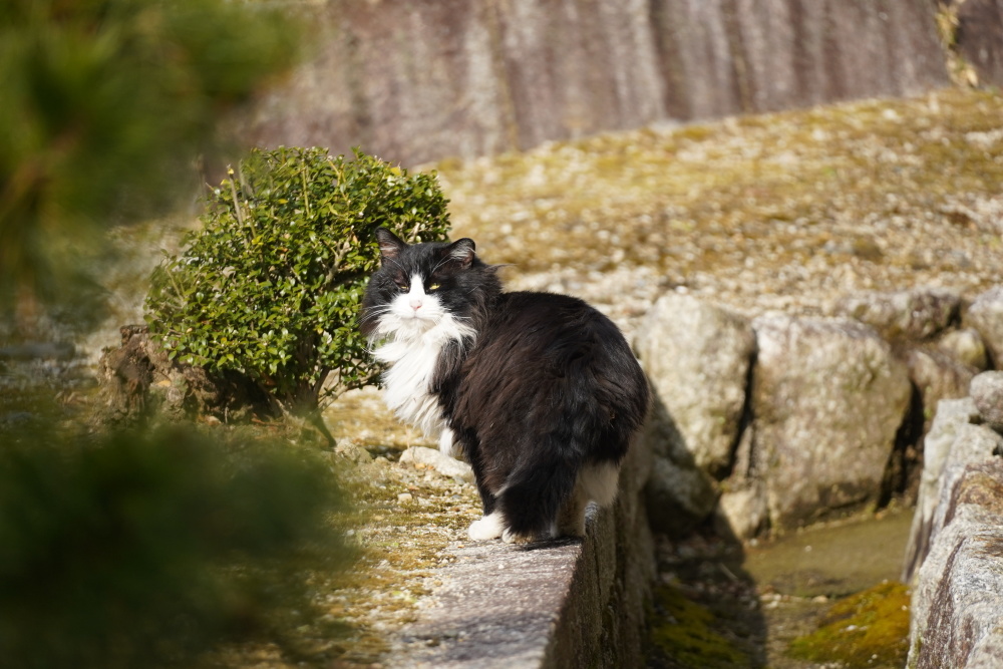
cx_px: 502
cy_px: 334
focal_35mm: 525
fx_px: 14628
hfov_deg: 3.9
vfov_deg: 2.6
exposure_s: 1/500
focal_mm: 350
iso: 500
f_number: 6.3
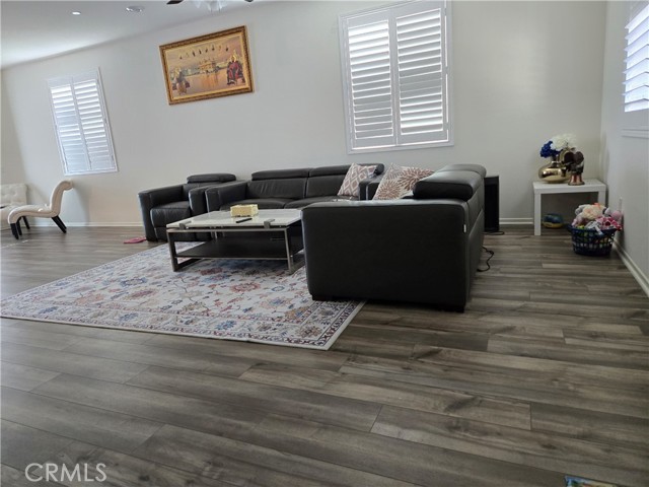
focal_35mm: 23
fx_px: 431
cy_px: 244
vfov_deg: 58.9
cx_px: 324
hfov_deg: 73.9
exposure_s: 1/120
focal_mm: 5.4
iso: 500
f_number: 1.8
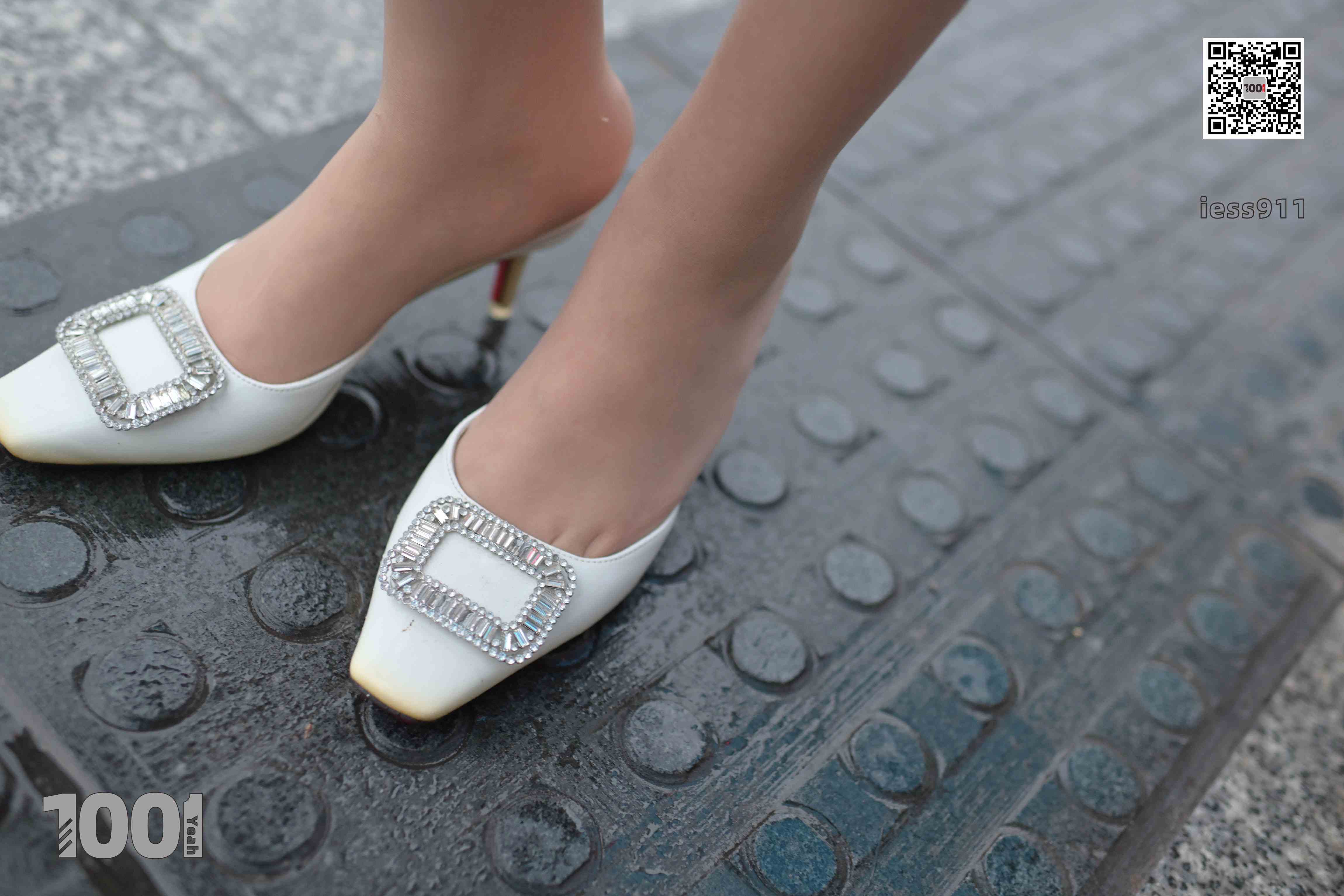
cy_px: 448
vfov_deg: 37.9
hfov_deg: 54.4
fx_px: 1307
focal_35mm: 35
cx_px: 672
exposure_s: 1/200
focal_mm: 35
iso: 800
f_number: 2.2
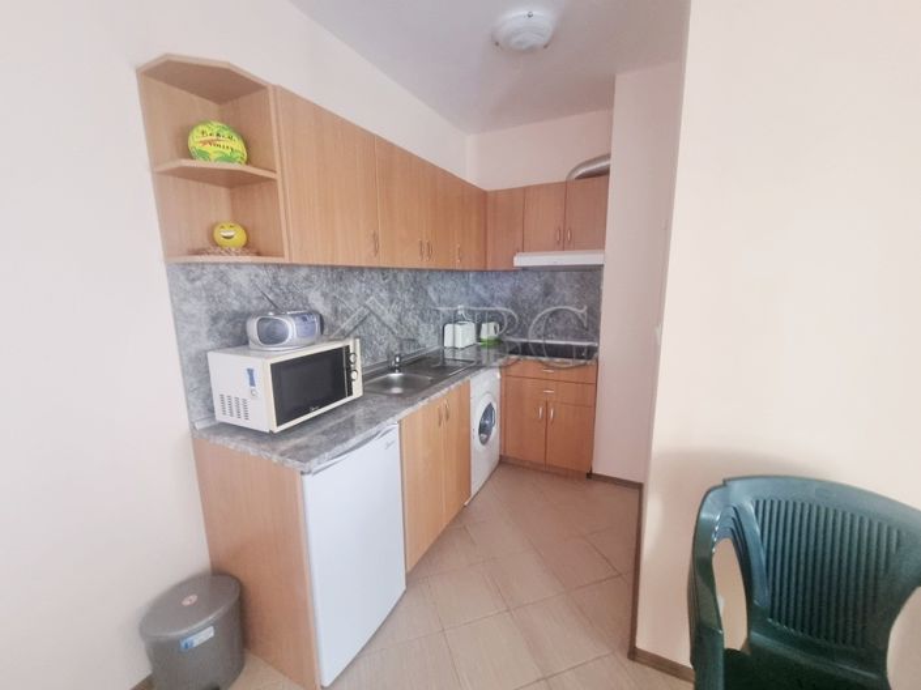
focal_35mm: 13
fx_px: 346
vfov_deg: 89.9
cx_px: 460
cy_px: 345
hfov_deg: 106.2
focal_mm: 2.2
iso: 400
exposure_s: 1/33
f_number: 2.2
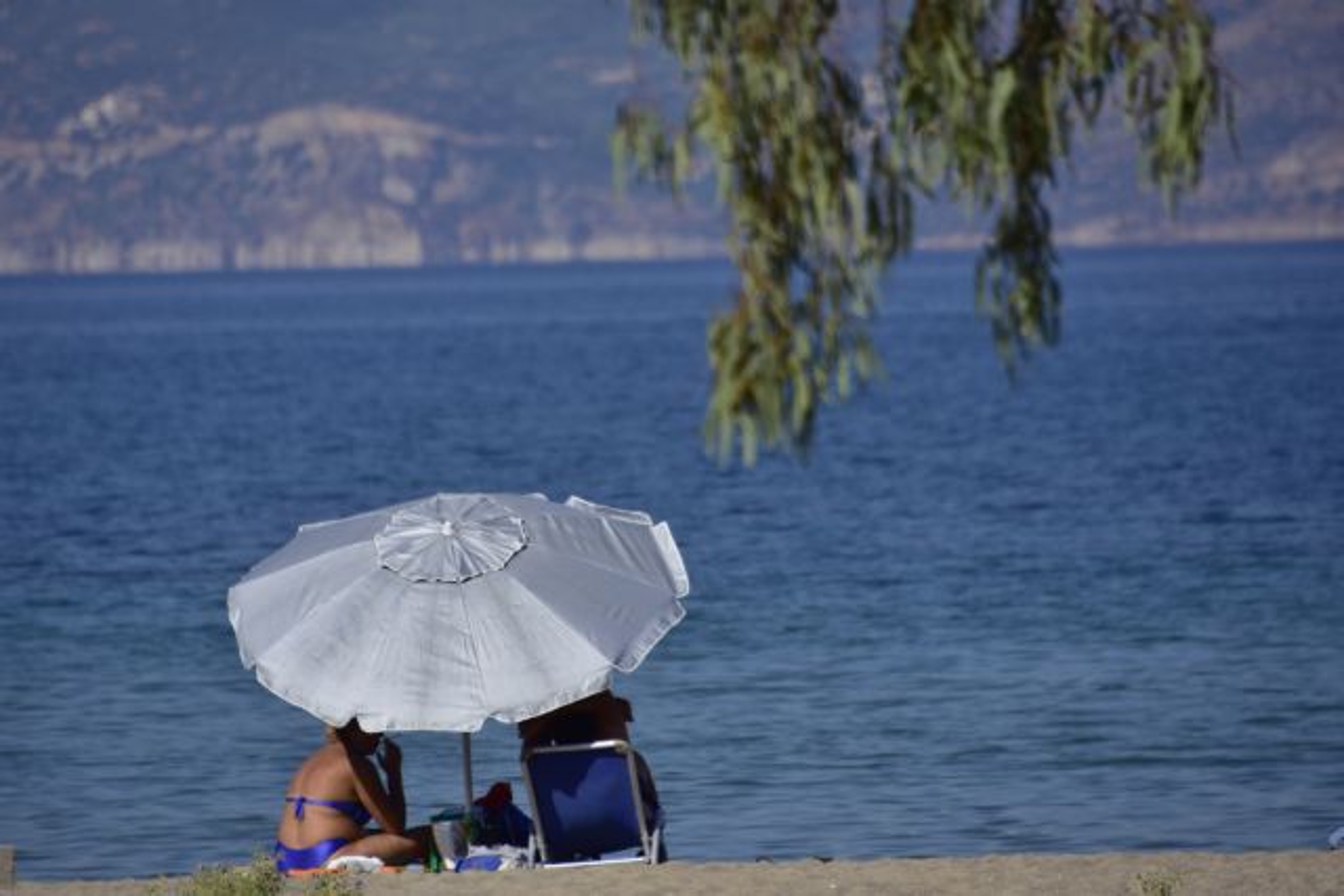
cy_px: 448
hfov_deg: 4.6
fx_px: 16803
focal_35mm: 450
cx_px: 672
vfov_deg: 3.1
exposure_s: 1/1000
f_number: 5.6
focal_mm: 300
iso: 100
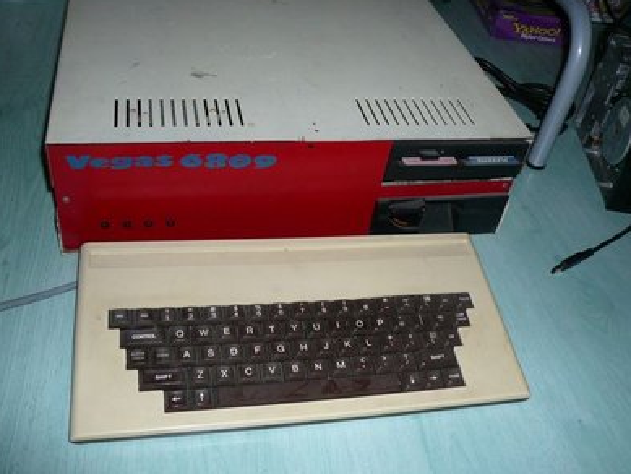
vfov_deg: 39.7
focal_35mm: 36
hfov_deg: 51.3
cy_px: 237
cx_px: 308
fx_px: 656
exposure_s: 1/30
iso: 100
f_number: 2.8
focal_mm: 4.7
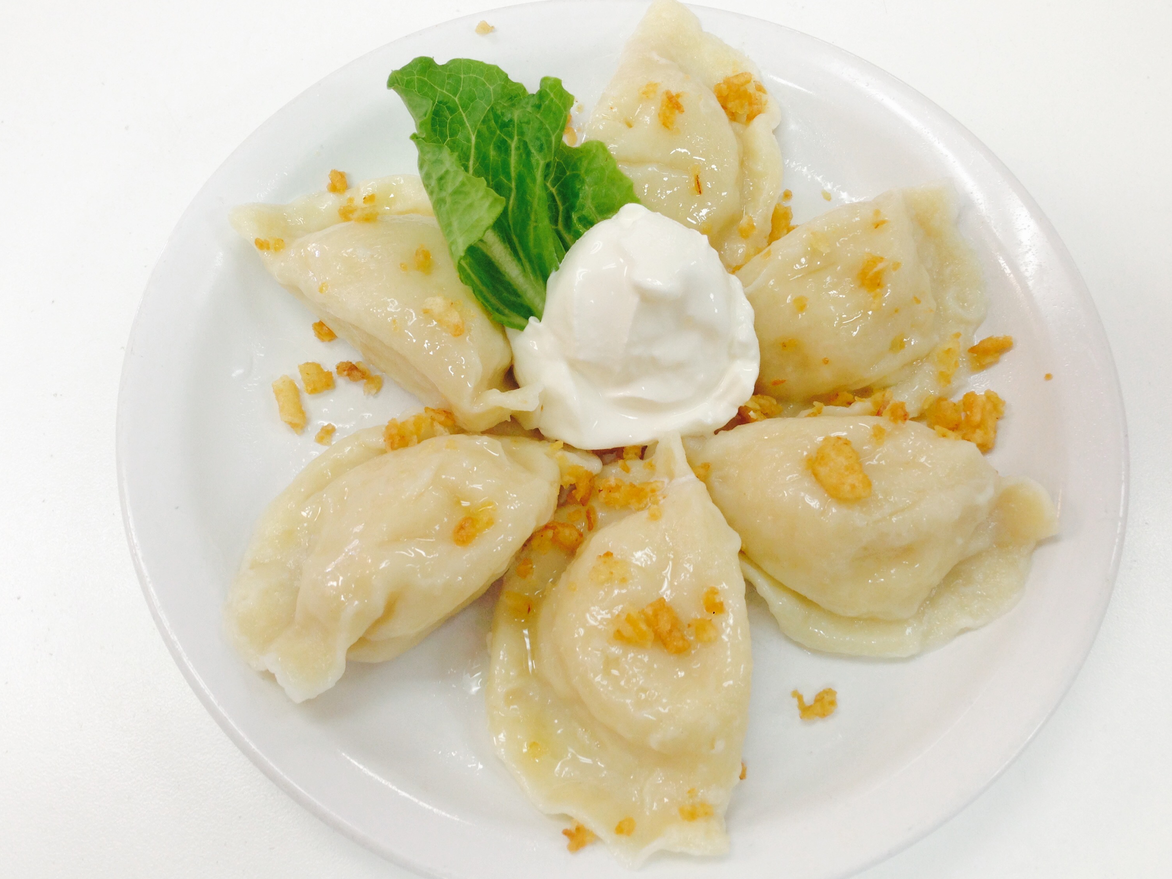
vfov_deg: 39.7
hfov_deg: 51.3
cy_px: 444
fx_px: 1219
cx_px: 563
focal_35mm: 36
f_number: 2.4
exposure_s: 1/24
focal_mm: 4.12
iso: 50
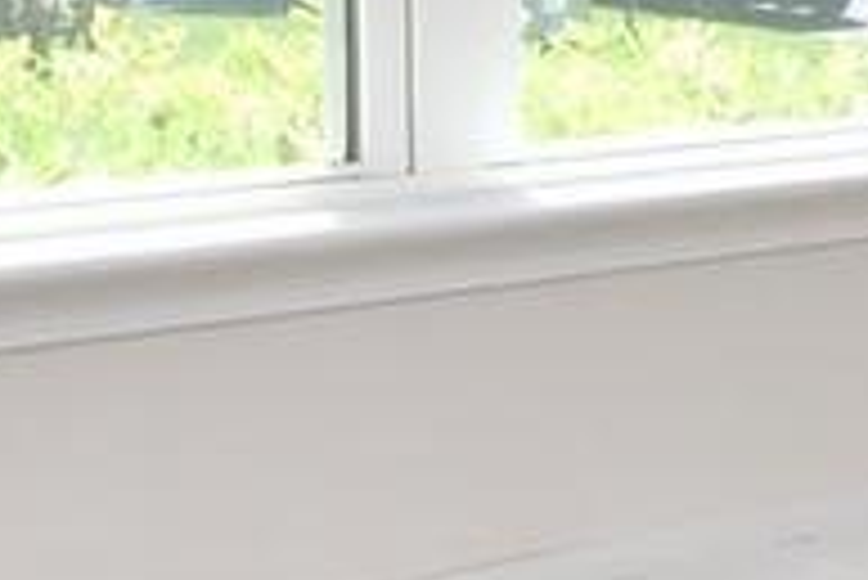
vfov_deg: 10.1
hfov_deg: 11.0
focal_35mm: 134
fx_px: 3233
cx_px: 2483
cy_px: -117
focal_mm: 12
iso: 800
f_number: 10
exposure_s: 1/125
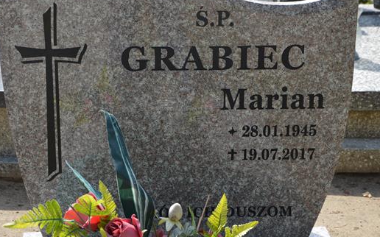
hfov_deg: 22.8
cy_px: 123
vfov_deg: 14.3
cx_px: 180
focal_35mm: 91
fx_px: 942
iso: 100
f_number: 6.3
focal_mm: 48
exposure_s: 1/160
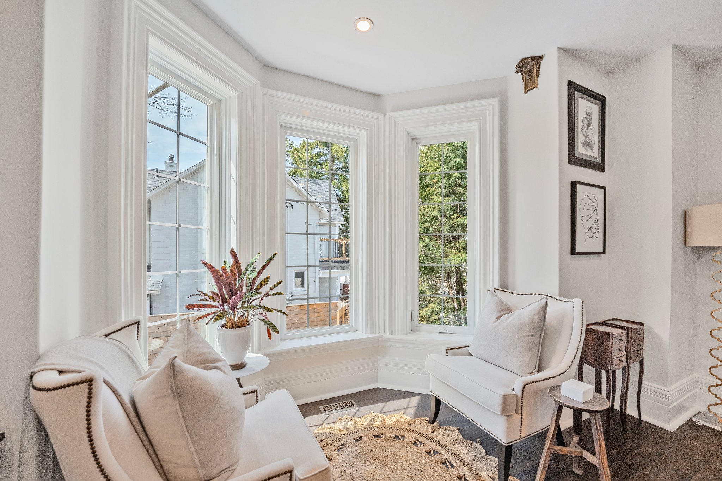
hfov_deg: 104.3
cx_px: 361
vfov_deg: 81.2
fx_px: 281
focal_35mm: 14
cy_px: 240
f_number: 8
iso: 800
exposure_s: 1/250
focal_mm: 14
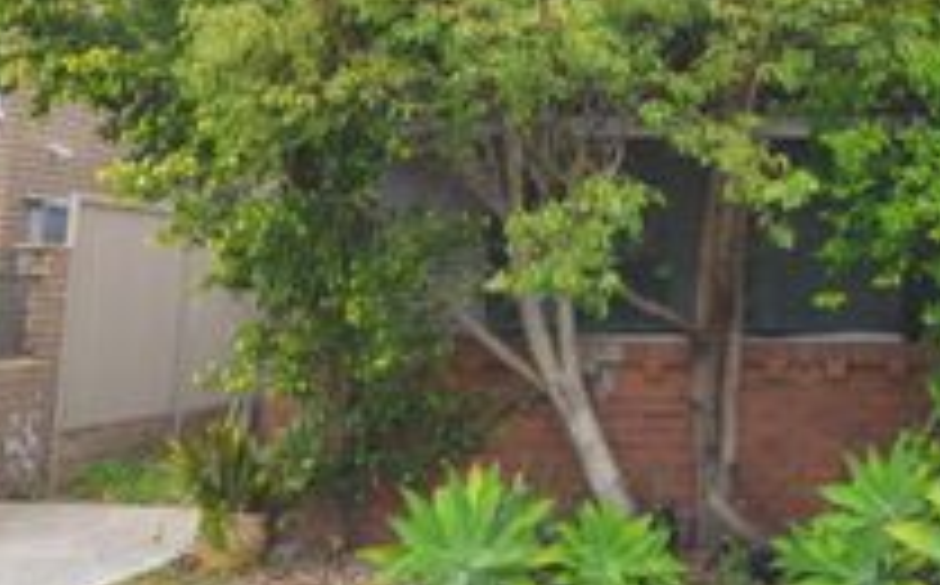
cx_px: 980
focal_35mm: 62
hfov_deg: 30.3
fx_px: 1586
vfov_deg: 20.3
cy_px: 16
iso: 640
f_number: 11
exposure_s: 1/200
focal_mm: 18
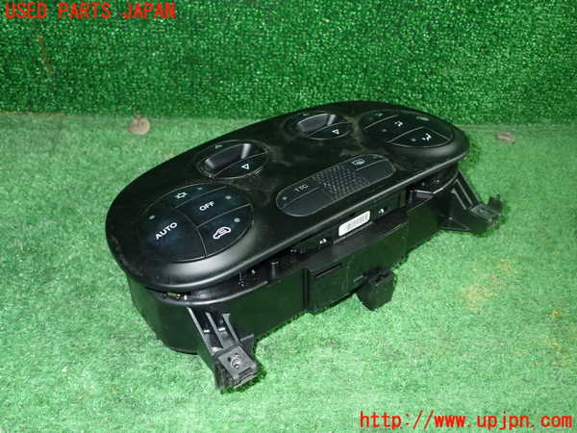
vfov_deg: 44.2
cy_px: 216
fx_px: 533
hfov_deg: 56.8
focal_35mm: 32
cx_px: 288
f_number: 7.1
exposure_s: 1/30
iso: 640
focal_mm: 5.79
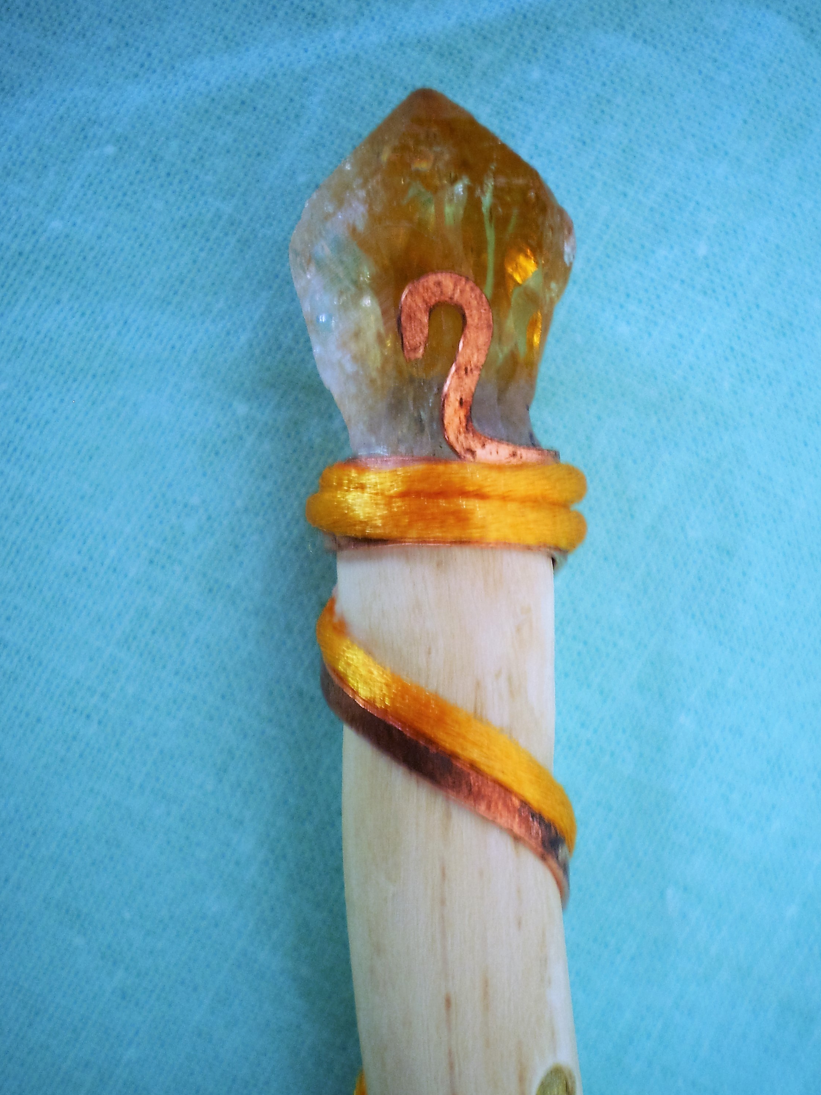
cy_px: 575
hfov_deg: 31.5
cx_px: 423
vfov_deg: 41.2
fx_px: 1455
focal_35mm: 46
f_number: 3.5
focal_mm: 7.4
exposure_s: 1/10
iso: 64
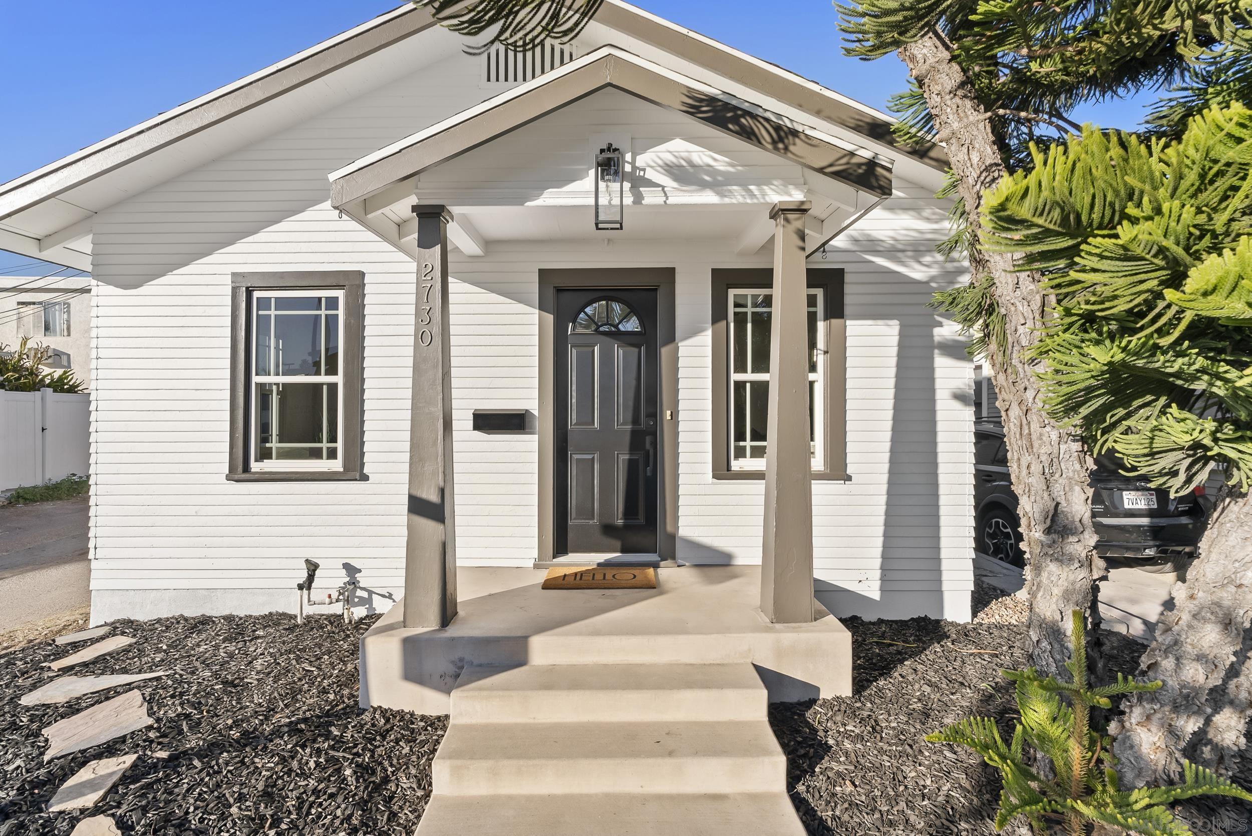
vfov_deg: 73.8
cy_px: 418
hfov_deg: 96.7
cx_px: 626
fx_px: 557
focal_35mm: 16
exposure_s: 1/320
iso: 400
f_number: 9
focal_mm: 16
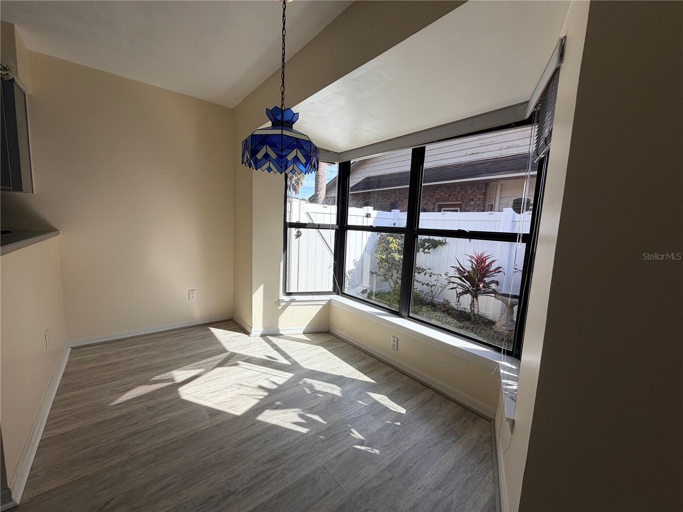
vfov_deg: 85.7
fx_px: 276
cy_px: 256
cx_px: 342
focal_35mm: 14
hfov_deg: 102.1
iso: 40
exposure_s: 1/625
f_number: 2.2
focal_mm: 2.22
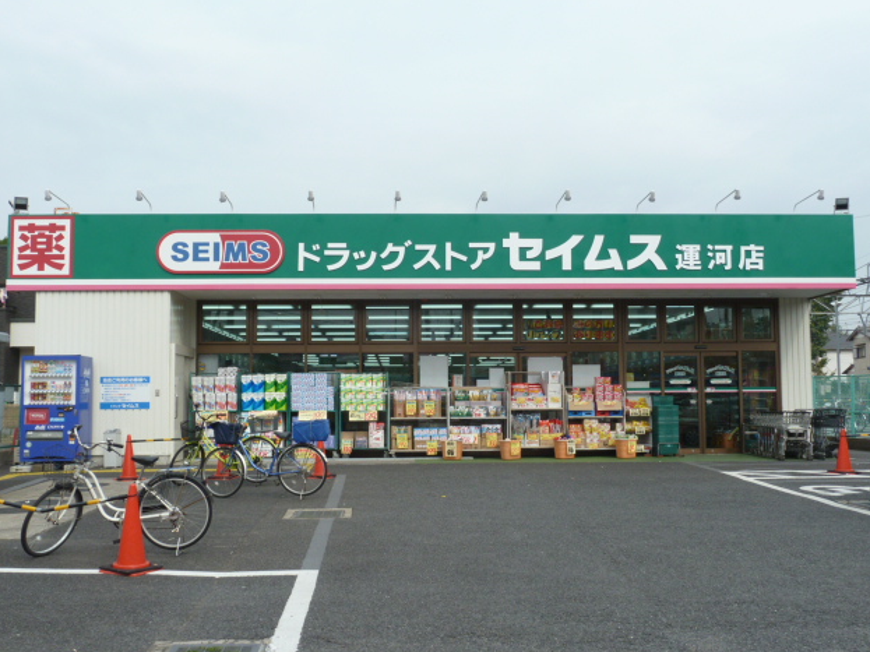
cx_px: 433
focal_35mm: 38
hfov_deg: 49.0
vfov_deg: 37.7
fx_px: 955
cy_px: 331
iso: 100
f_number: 4.5
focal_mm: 6.1
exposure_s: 1/500
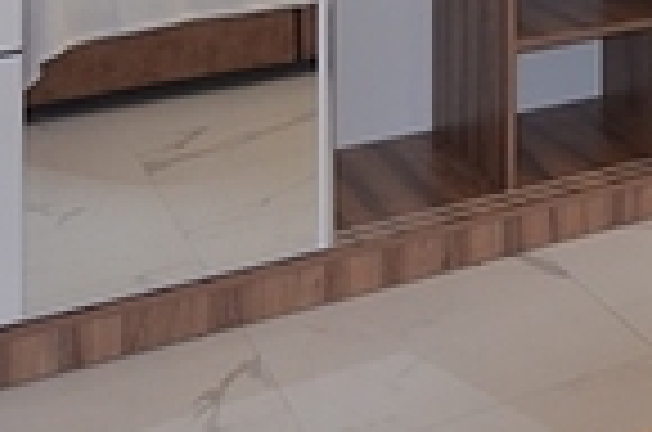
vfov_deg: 15.6
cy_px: -333
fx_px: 1355
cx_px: 893
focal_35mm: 75
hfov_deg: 23.3
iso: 400
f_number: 5.6
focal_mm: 10
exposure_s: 1/60
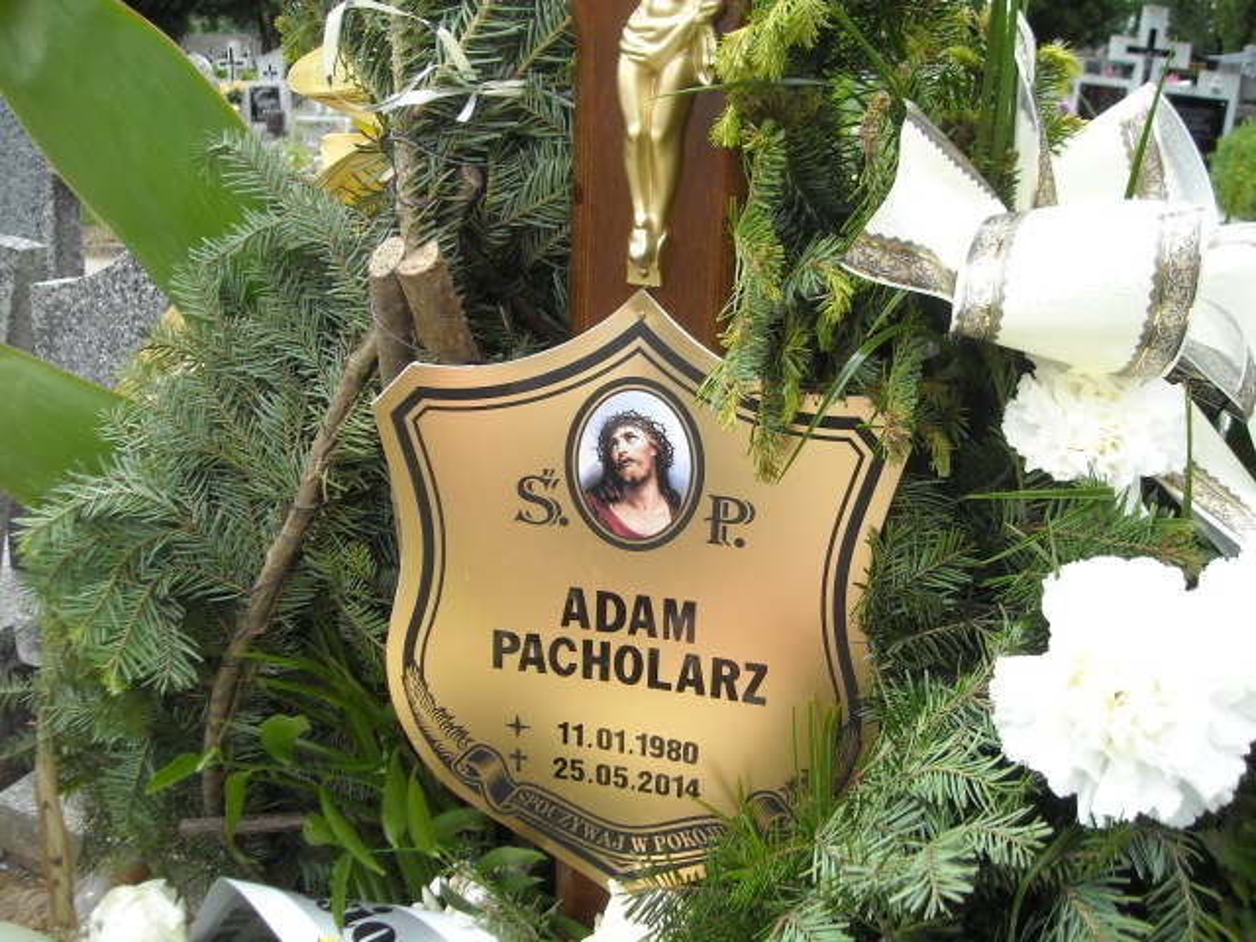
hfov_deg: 52.6
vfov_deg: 40.7
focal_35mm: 35
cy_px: 471
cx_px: 628
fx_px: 1270
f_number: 2.8
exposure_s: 1/323
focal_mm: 5.7
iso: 64
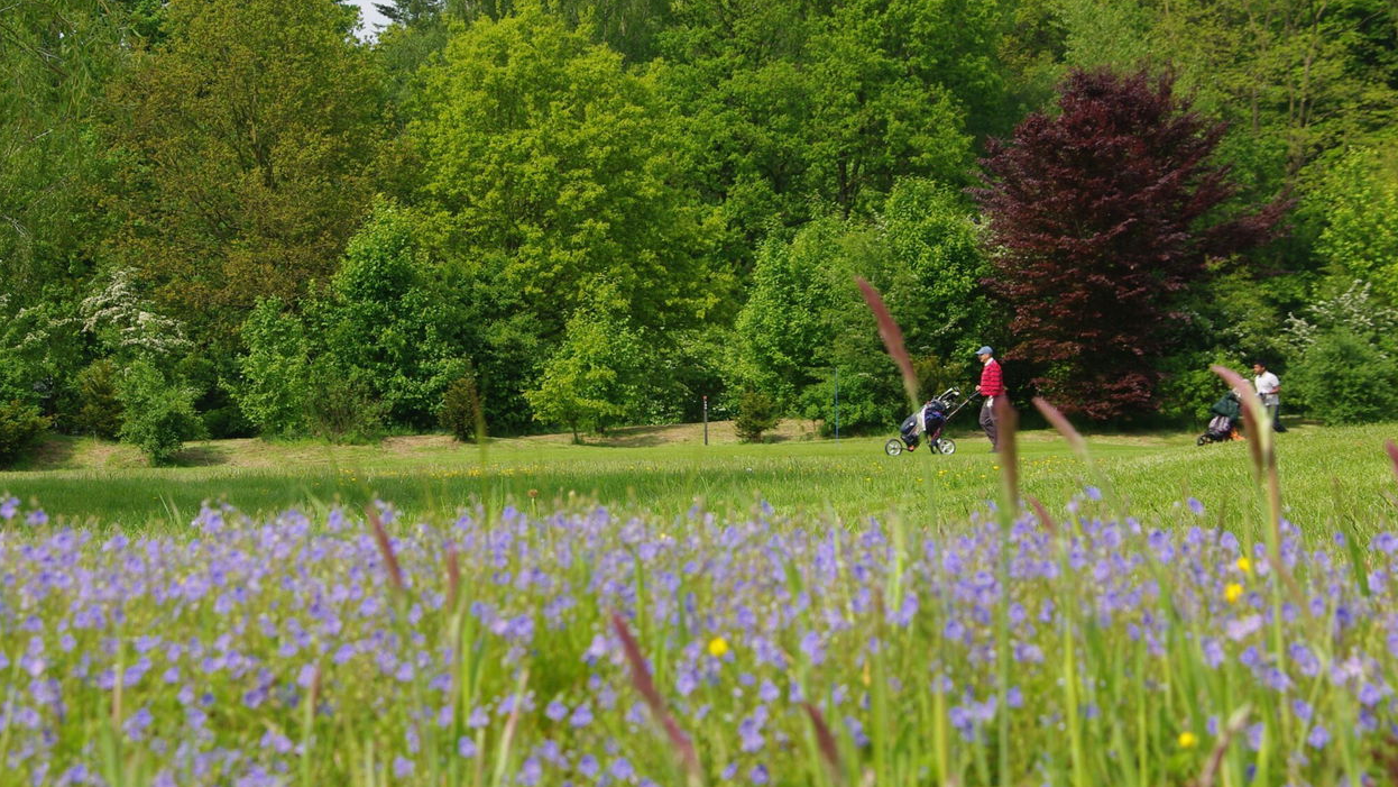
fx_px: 3596
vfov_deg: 12.4
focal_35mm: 97
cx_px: 590
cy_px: 200
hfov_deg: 22.0
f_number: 9
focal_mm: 47.5
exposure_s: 1/250
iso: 200
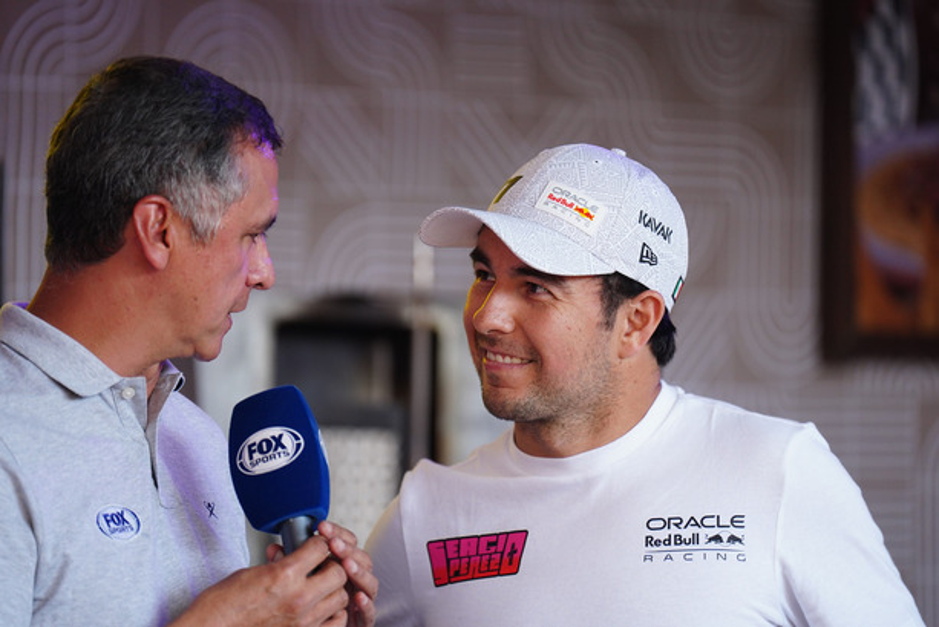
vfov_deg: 6.9
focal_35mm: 200
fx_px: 5218
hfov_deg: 10.3
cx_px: 470
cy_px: 314
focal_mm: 200
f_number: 2.8
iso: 1250
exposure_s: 1/1000
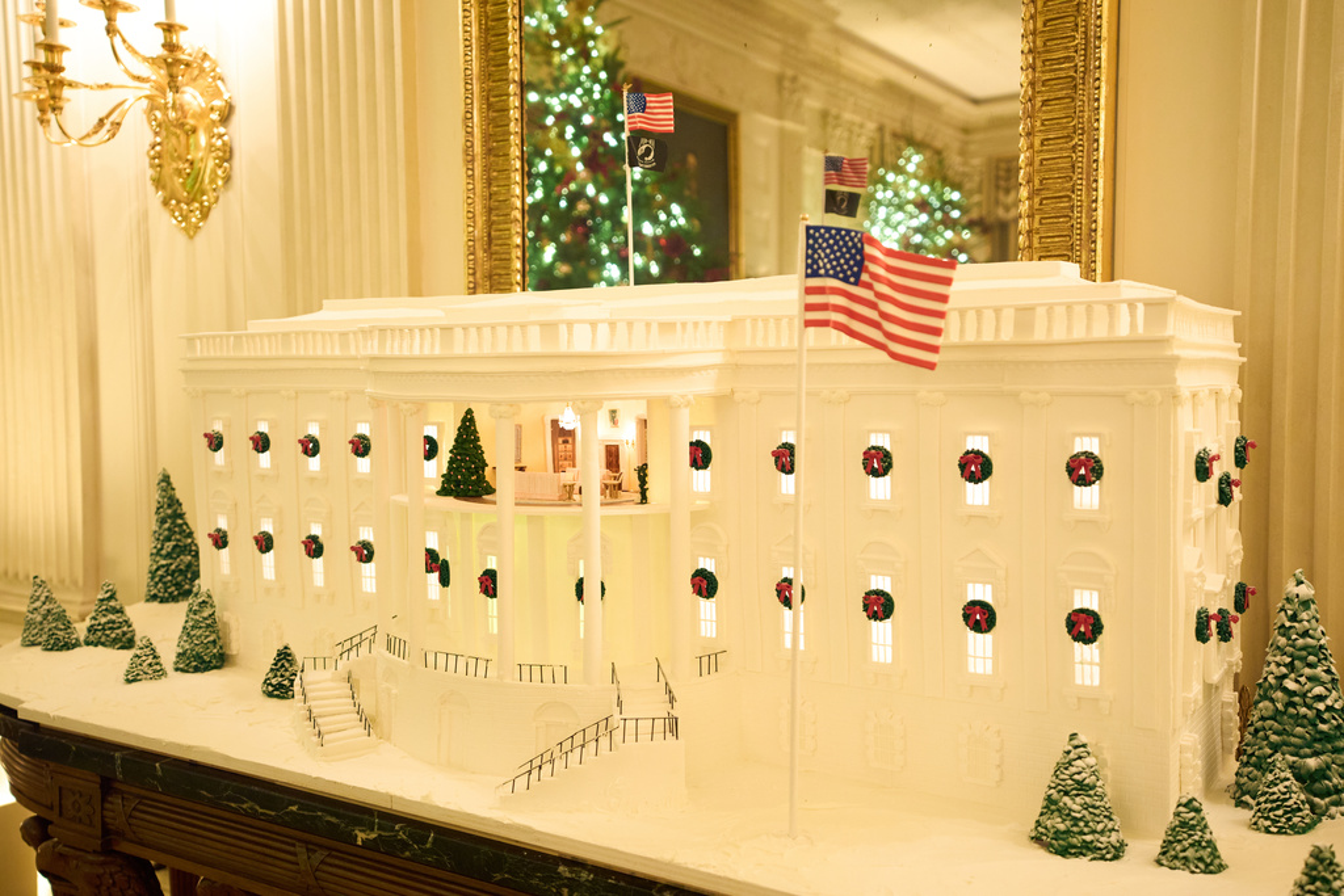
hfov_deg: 54.4
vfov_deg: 37.9
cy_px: 448
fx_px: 1307
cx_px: 672
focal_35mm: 35
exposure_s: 1/80
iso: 3200
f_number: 2.8
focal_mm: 35
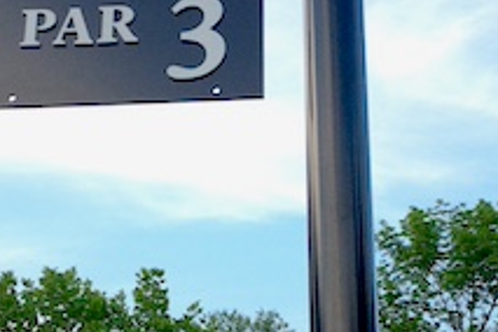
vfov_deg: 15.0
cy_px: 123
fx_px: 1259
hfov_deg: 22.4
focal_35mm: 91
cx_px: 236
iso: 50
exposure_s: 1/170
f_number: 2.4
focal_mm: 4.28
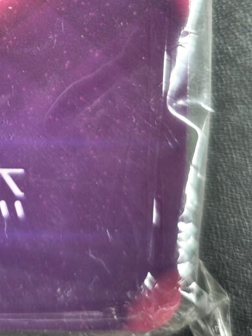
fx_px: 865
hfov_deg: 15.3
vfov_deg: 20.5
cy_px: -78
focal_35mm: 89
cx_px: -125
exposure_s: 1/20
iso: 250
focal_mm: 4.94
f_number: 1.5
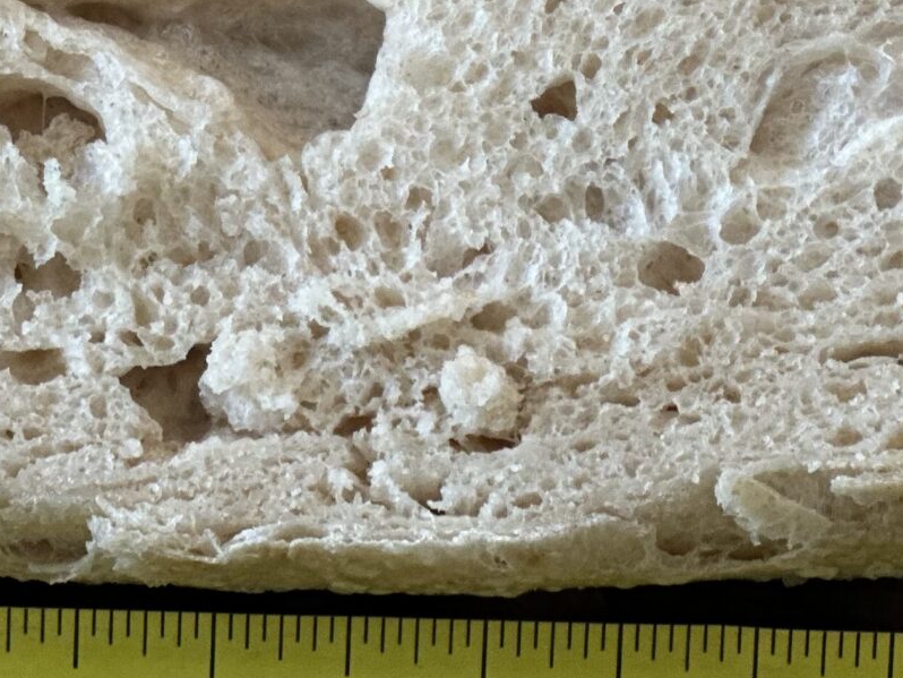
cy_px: -165
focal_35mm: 247
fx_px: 6445
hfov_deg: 8.0
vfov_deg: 6.0
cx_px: 482
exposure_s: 1/120
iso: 160
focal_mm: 9
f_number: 2.8
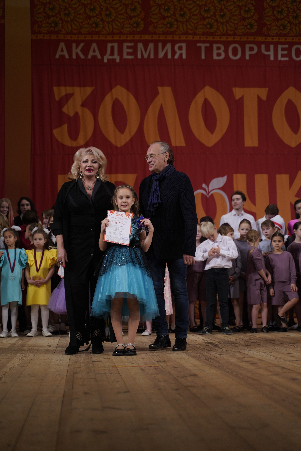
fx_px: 778
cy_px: 226
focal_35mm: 62
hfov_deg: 21.9
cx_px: 150
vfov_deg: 32.4
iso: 800
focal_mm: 62
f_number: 2.8
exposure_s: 1/400
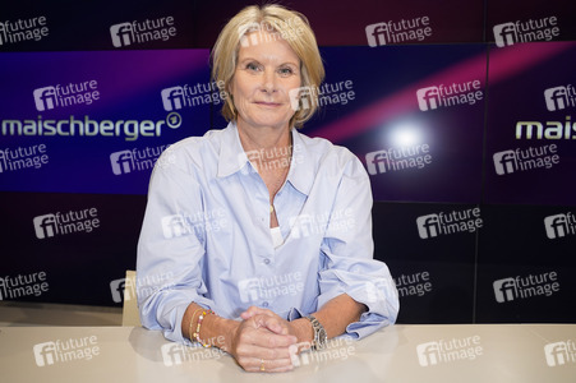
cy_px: 192
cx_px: 288
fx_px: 592
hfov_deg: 51.9
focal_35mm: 37
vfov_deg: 35.9
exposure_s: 1/160
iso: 2000
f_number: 5.6
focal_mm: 37
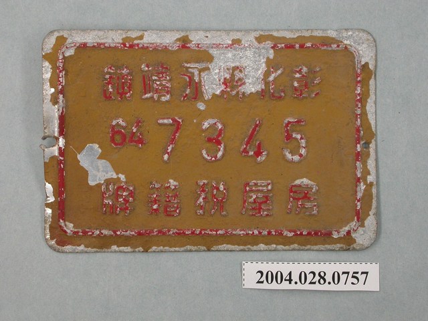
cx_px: 214
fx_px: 1249
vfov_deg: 14.6
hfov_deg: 19.4
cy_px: 160
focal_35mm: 101
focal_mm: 20.9
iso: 100
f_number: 4.5
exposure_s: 1/30
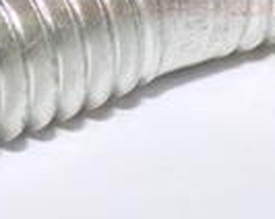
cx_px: 203
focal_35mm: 466
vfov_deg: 3.3
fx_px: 3787
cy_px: -20
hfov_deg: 4.2
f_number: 5.2
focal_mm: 27.3
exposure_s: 1/30
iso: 200
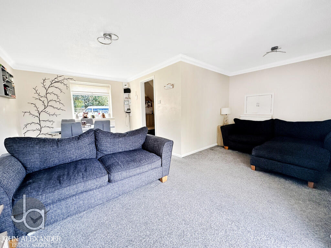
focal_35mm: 14
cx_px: 166
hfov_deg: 102.1
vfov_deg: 85.7
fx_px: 134
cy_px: 124
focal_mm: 2.22
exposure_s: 1/99
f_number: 2.2
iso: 100
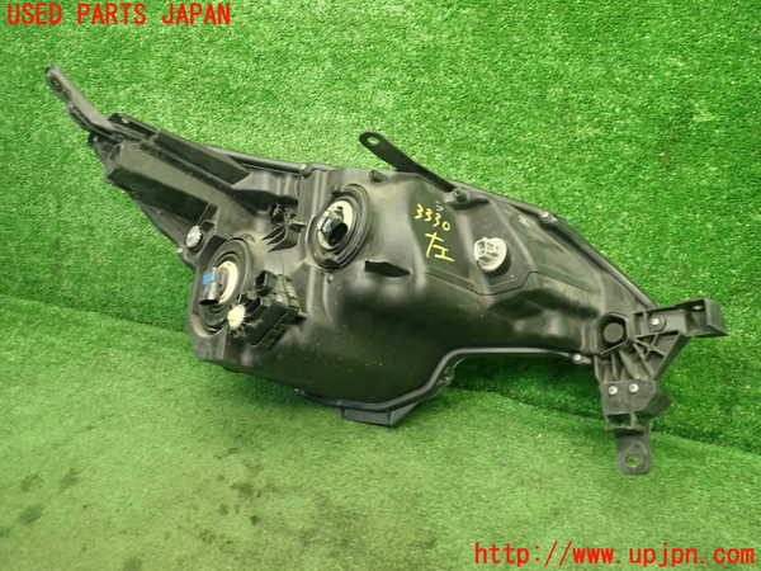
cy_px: 286
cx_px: 380
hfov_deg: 60.0
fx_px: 660
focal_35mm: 30
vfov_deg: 46.8
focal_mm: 5.5
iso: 320
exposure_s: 1/30
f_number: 2.3
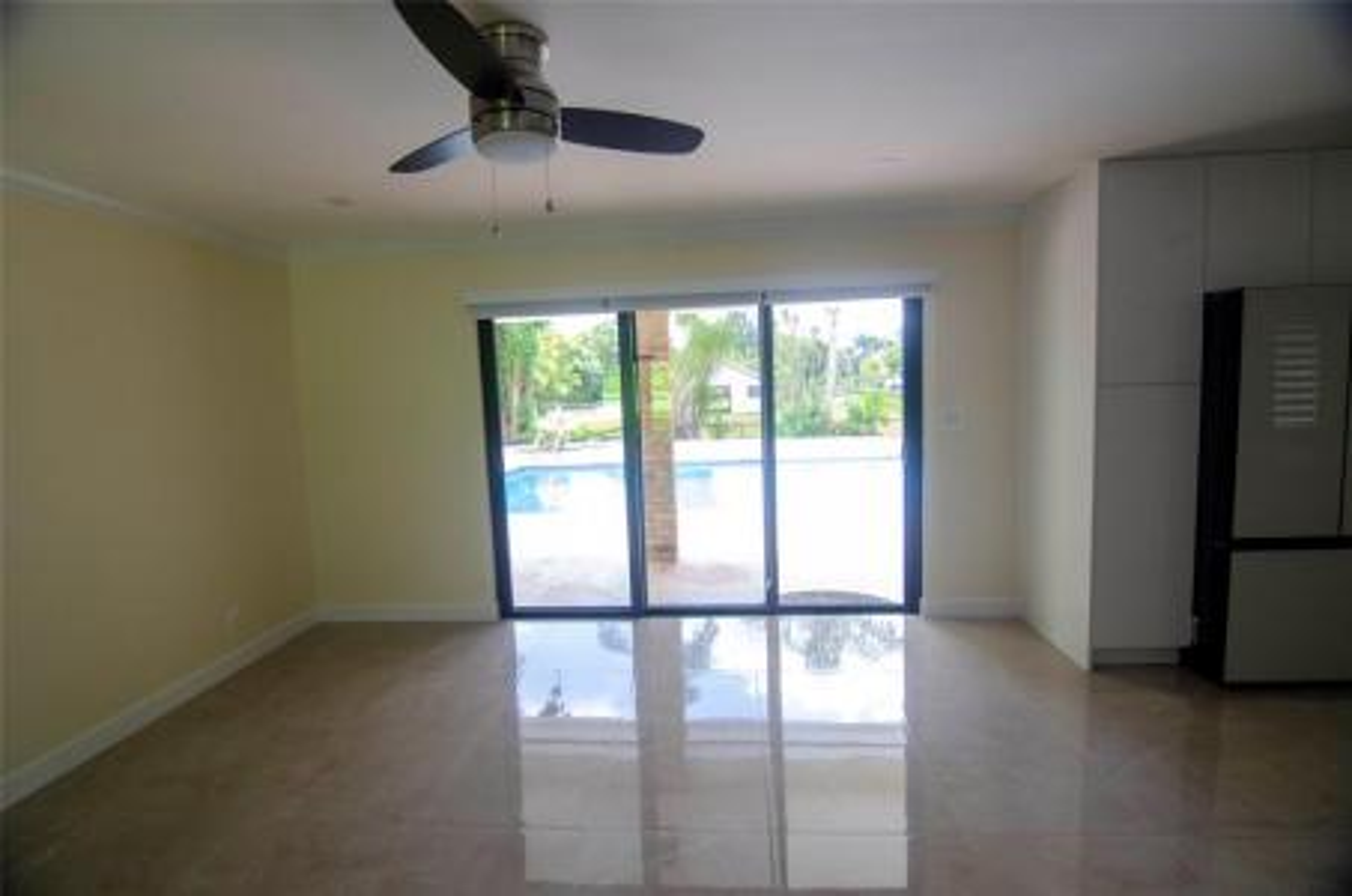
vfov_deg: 71.8
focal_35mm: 16
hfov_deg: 95.1
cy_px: 448
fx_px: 618
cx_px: 676
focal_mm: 11
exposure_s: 1/30
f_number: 4
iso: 640
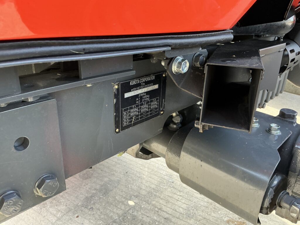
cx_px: 150
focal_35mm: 28
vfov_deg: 49.7
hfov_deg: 63.4
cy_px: 112
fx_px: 243
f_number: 1.8
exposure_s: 1/122
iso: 40
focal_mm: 3
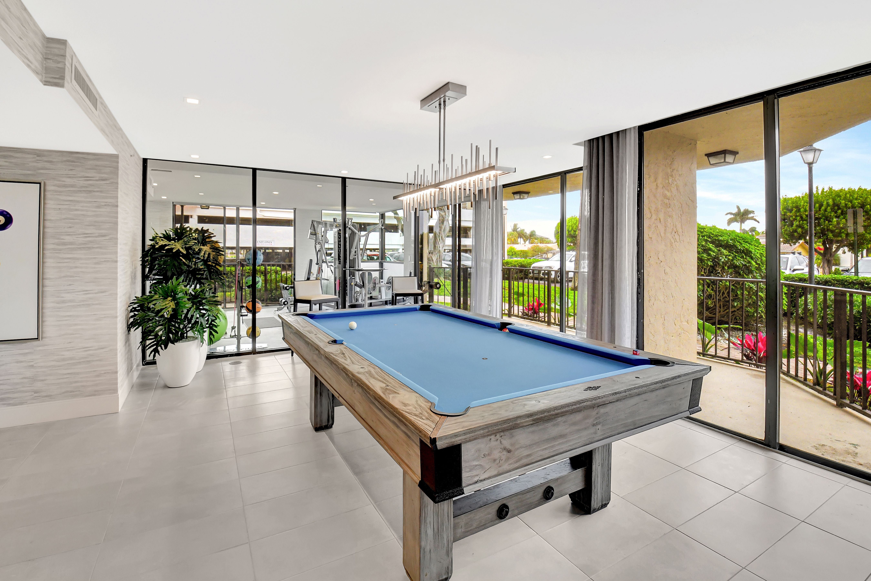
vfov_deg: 77.3
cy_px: 290
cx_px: 436
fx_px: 363
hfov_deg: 100.4
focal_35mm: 15
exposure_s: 1/25
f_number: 8
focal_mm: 10
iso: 640
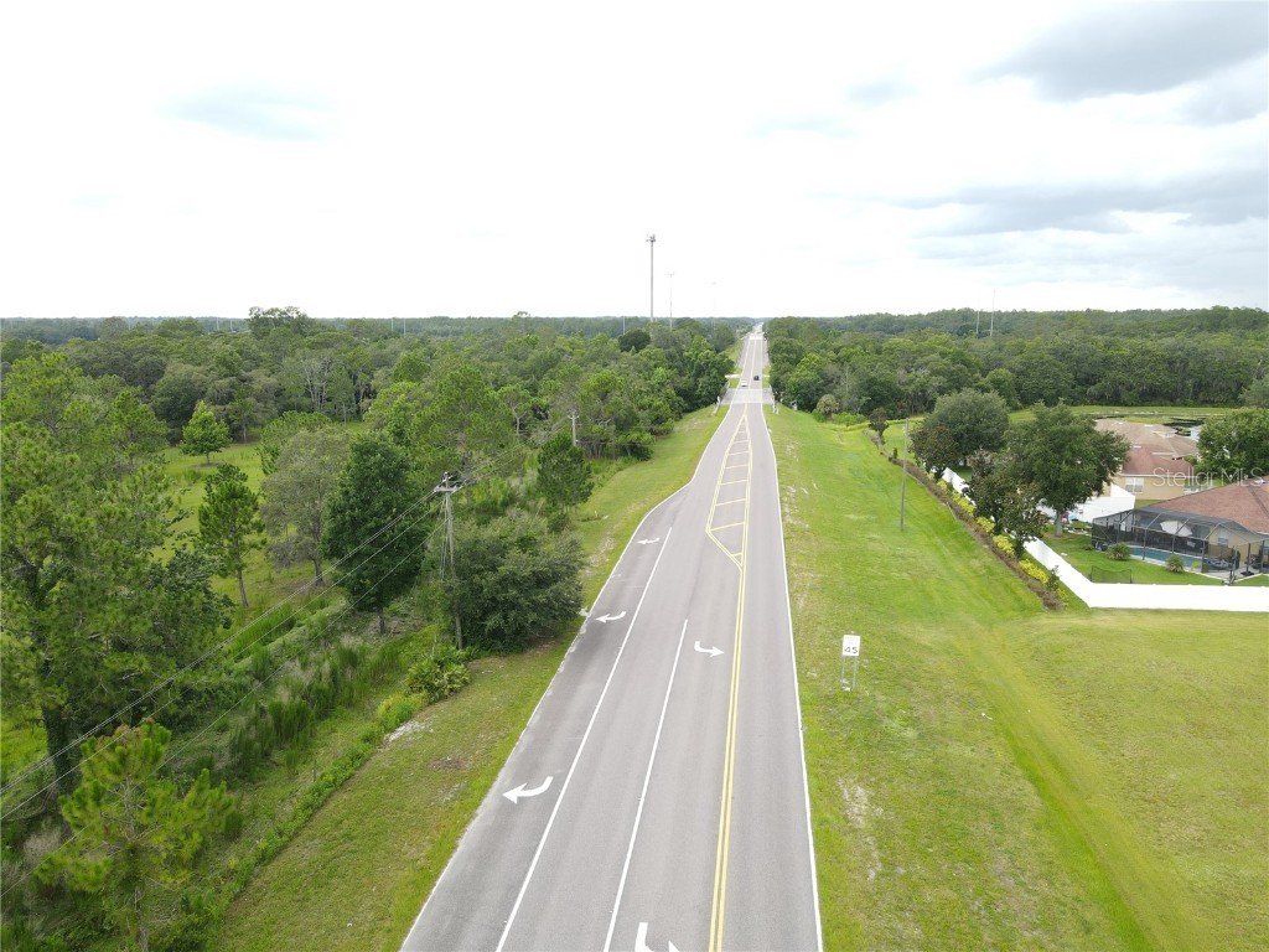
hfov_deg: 71.6
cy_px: 476
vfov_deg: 56.8
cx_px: 634
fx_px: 880
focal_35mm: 24
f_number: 2.8
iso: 100
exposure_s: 1/80
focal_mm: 4.5
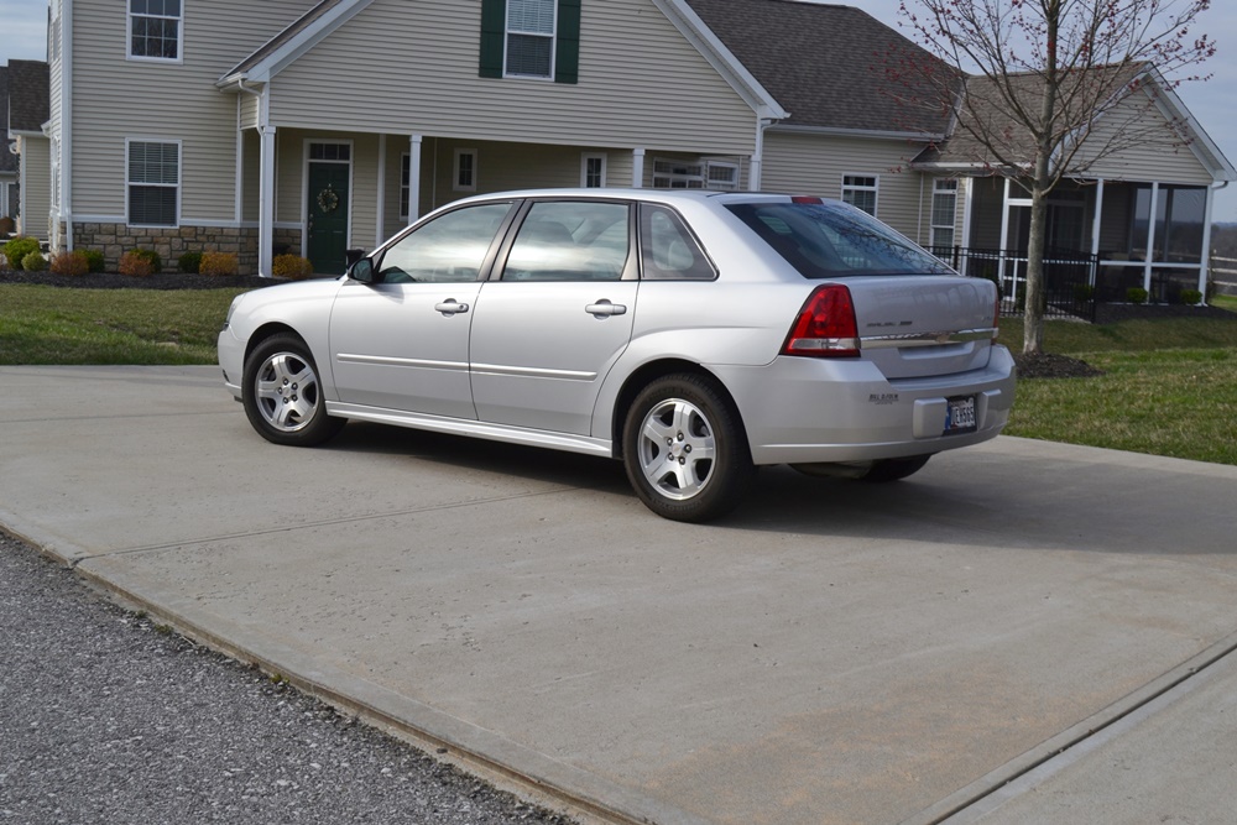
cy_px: 412
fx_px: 1495
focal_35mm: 44
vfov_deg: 30.9
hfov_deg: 45.0
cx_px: 618
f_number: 8
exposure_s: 1/250
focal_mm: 29
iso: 100
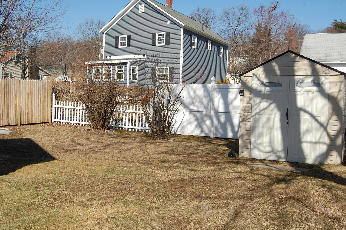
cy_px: 112
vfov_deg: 37.3
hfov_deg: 53.8
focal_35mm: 36
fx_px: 341
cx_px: 174
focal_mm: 23
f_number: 10
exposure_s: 1/400
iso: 200
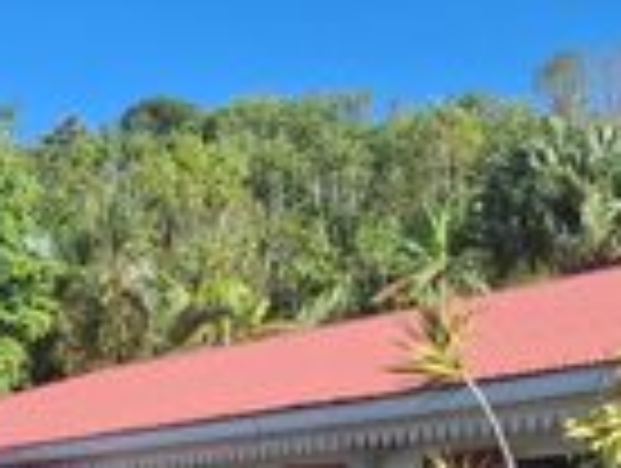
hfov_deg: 19.5
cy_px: 639
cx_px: 428
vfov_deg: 14.1
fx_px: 1797
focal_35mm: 100
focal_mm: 5.54
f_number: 1.8
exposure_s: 1/1059
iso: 50
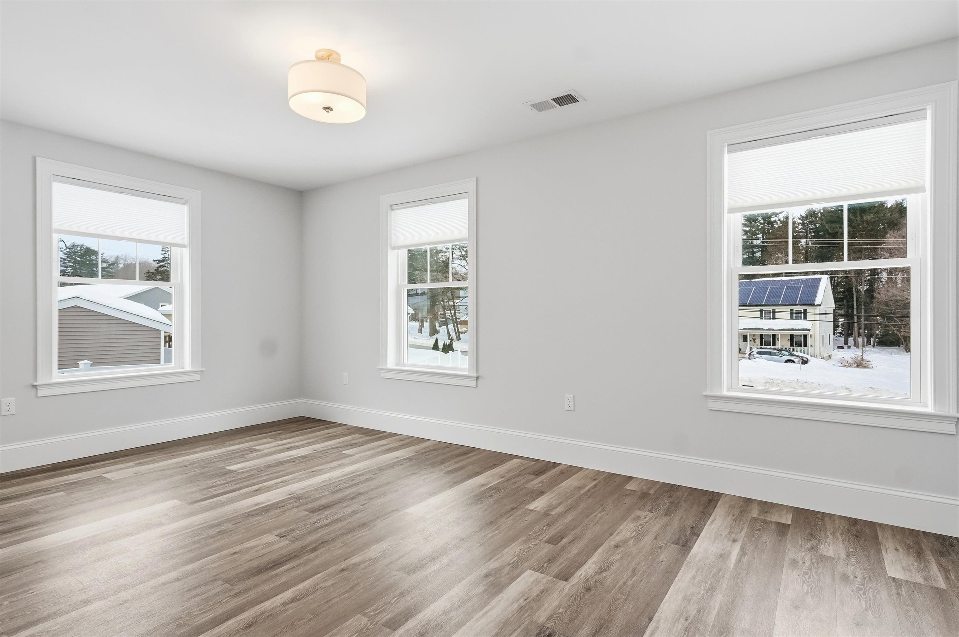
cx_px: 480
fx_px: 479
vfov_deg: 67.3
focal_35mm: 18
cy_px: 318
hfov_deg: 90.1
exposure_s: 1/1000
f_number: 7.1
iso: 800
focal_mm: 12
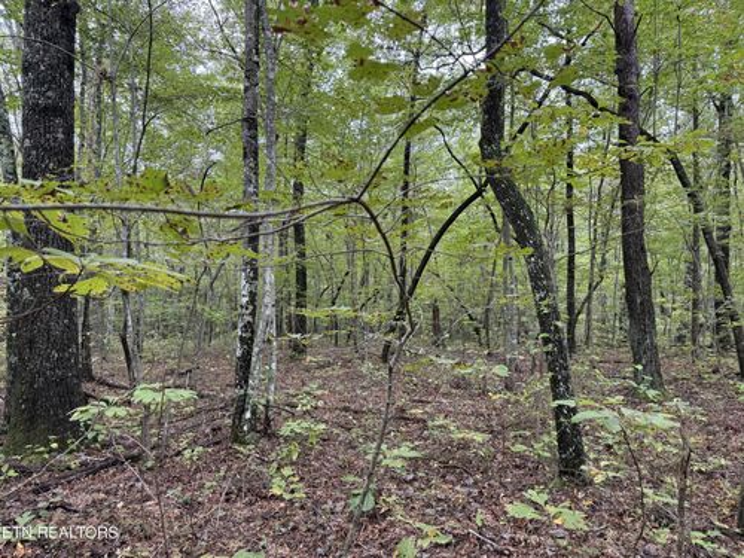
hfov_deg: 71.6
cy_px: 279
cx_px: 372
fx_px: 516
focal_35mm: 24
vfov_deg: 56.8
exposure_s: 1/220
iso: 160
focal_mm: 6.76
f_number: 1.78
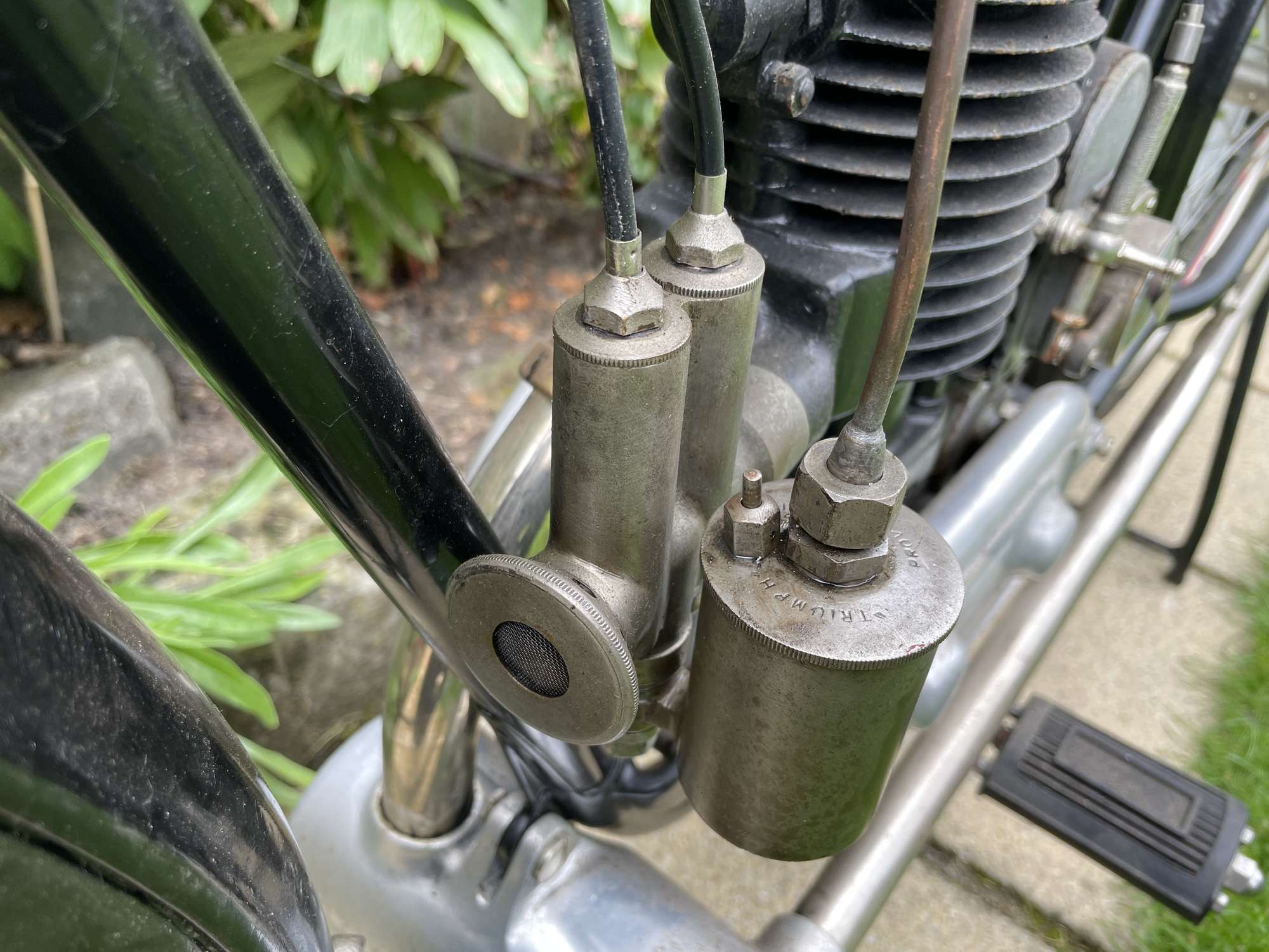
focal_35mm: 26
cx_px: 634
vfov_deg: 53.1
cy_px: 476
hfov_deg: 67.3
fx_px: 953
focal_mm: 4.2
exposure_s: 1/121
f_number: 1.6
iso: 32
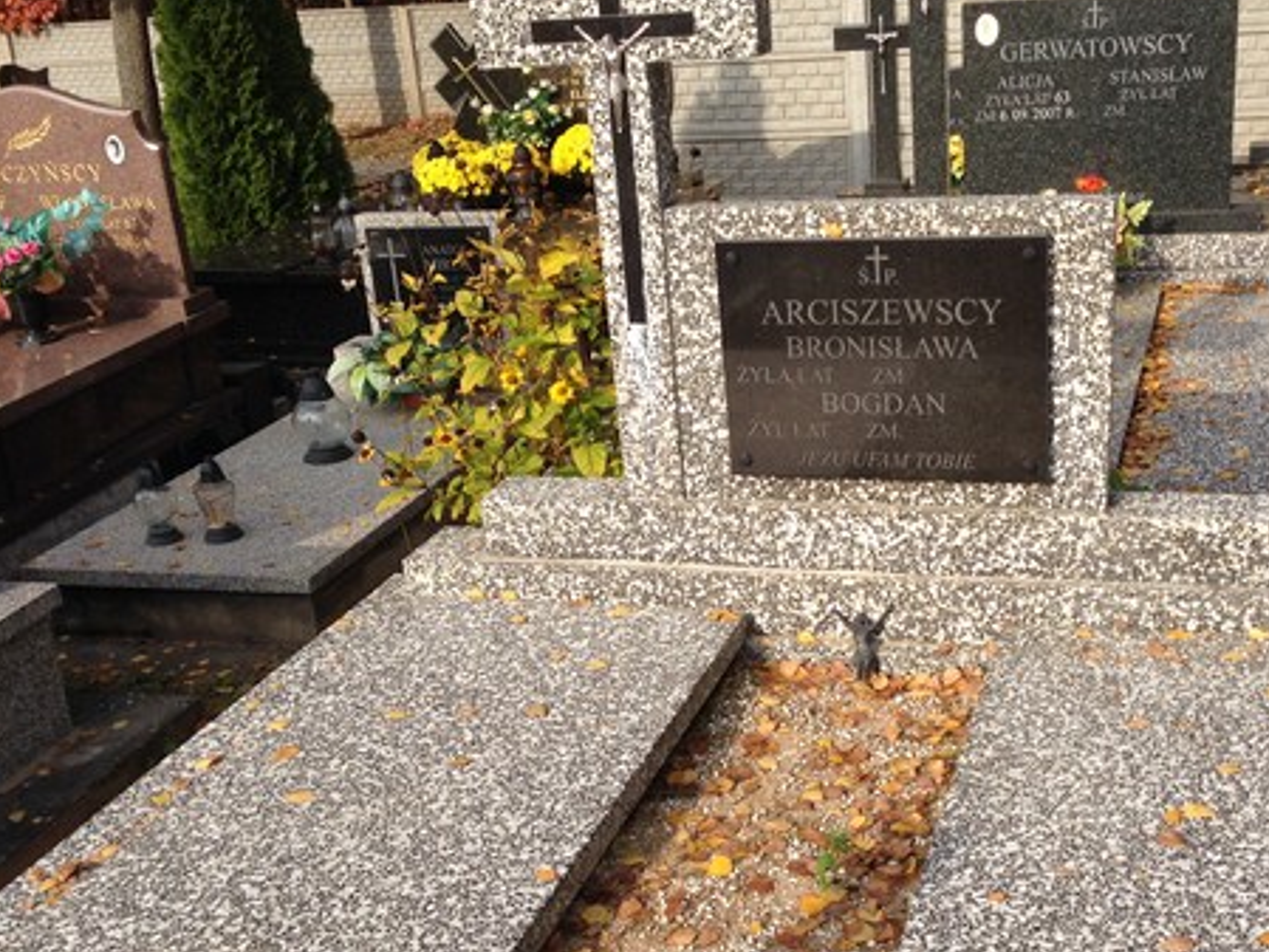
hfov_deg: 40.3
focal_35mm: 47
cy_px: 548
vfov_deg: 30.8
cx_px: 752
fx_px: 1723
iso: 50
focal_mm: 4.12
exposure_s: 1/968
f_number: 2.4
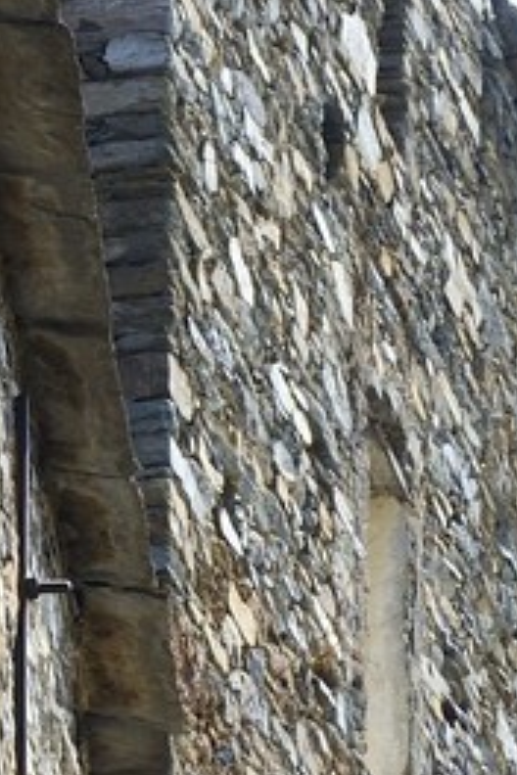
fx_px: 7819
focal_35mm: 363
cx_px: 197
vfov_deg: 5.4
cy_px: 2243
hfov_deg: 3.8
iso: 200
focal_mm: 60
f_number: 10
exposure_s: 1/200
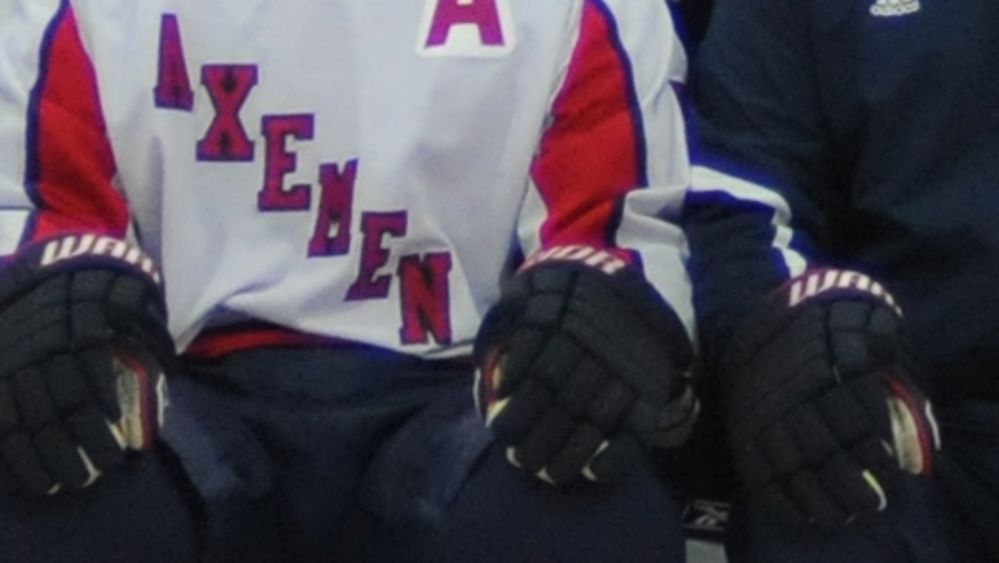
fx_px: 26206
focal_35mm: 989
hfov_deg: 2.2
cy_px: -488
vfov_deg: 1.2
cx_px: 950
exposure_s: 1/80
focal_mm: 80
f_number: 2.8
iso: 800
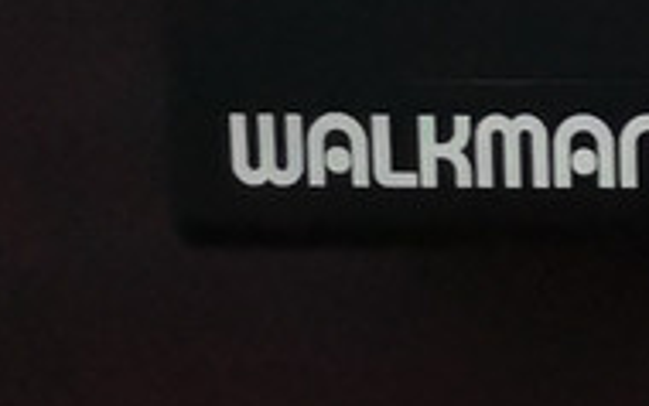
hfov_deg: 10.4
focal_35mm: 161
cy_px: -829
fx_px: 2849
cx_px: 1754
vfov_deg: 7.2
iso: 500
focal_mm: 3.95
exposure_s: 1/33.3
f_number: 1.8
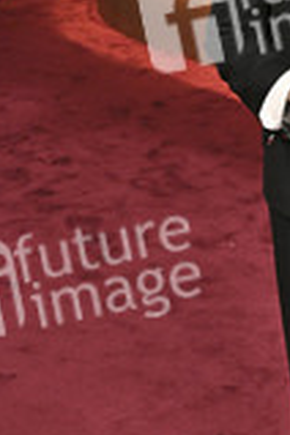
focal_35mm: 108
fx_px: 1305
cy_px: 145
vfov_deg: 18.9
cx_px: 358
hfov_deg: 12.4
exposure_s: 1/320
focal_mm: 43
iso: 2500
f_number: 5.6
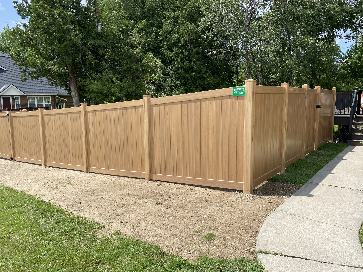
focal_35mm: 26
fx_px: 273
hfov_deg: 67.3
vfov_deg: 53.1
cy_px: 136
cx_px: 182
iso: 32
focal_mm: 4.25
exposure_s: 1/2028
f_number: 1.8
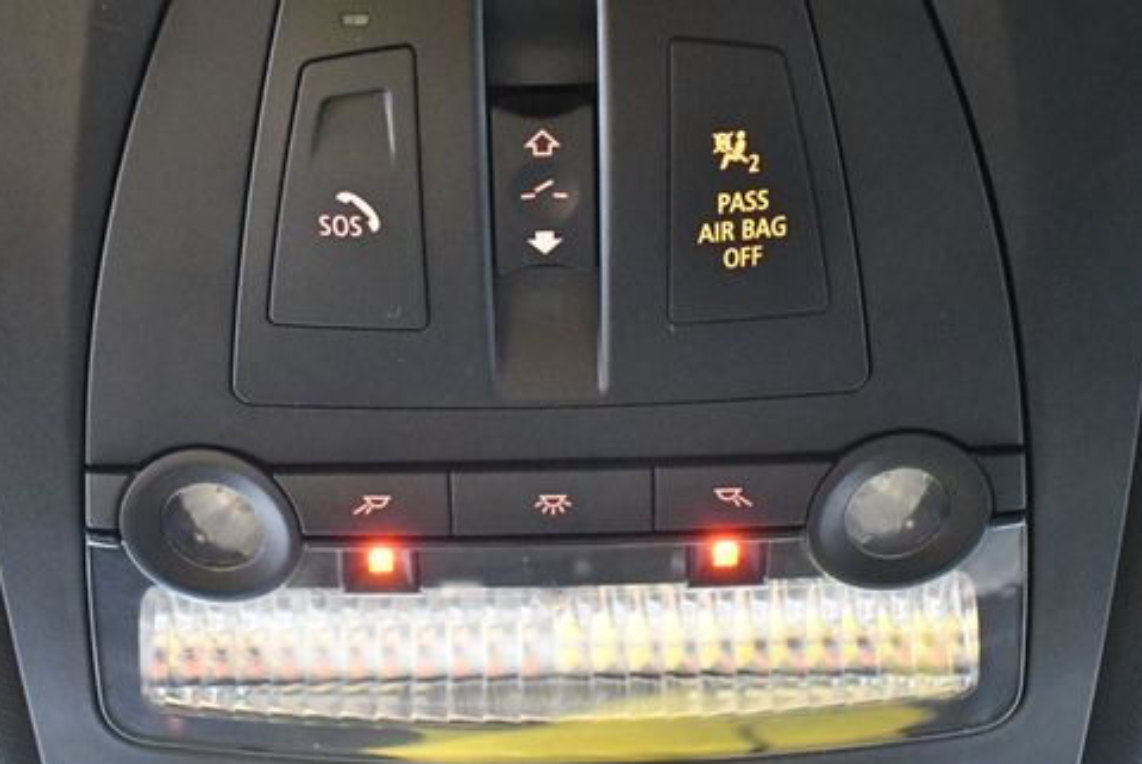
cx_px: 483
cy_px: 357
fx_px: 1524
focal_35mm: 48
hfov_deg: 41.0
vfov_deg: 28.1
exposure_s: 1/60
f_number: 3.5
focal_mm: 18
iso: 9000
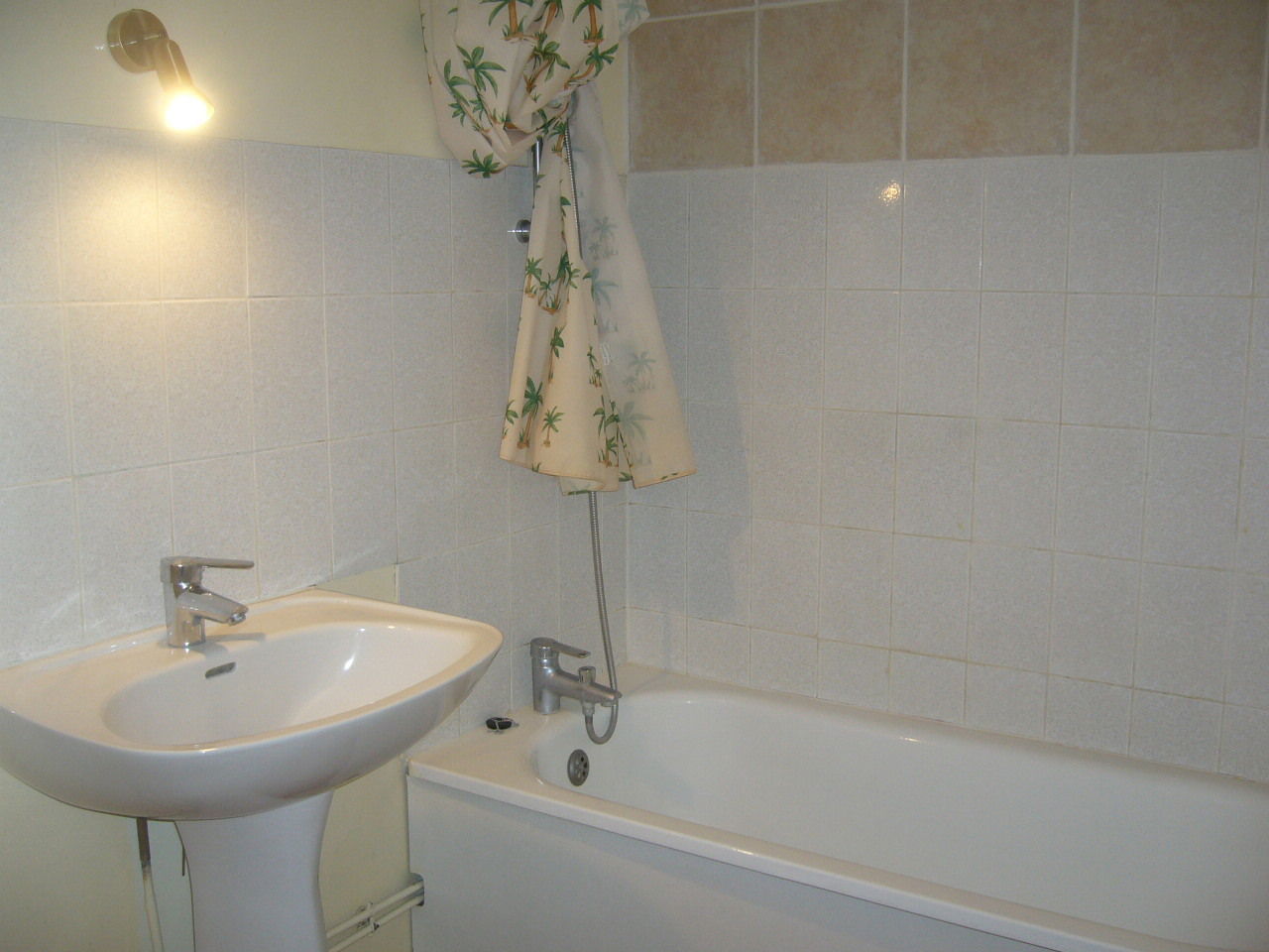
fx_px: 1283
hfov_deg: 52.6
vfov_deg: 40.7
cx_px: 634
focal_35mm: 35
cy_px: 476
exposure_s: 1/30
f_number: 2.8
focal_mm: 5.8
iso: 100
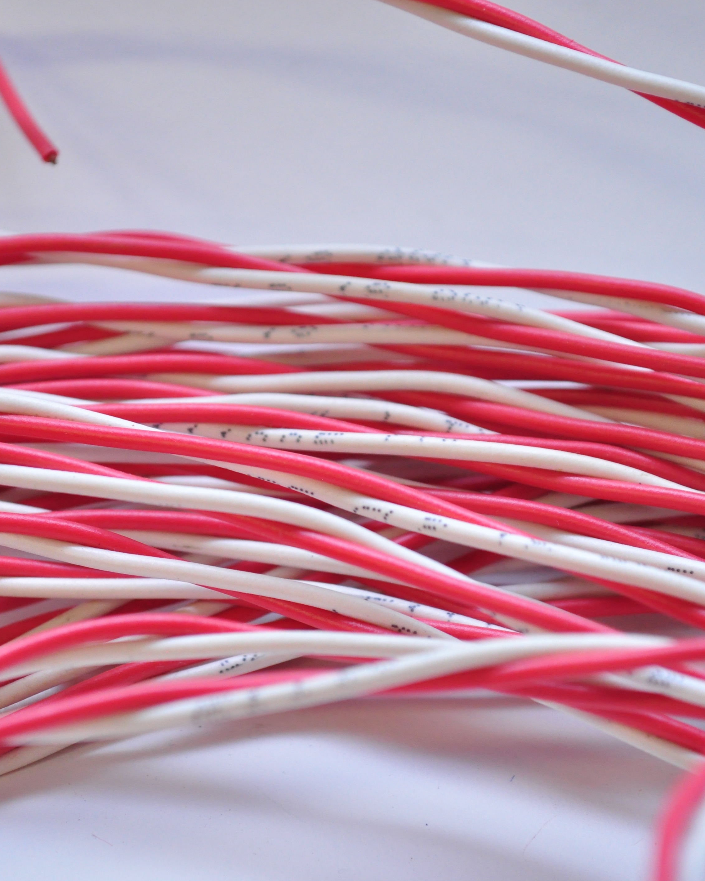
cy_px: 441
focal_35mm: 117
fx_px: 3044
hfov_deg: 13.2
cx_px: 328
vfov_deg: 16.5
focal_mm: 55
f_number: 5.6
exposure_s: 1/100
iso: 1000
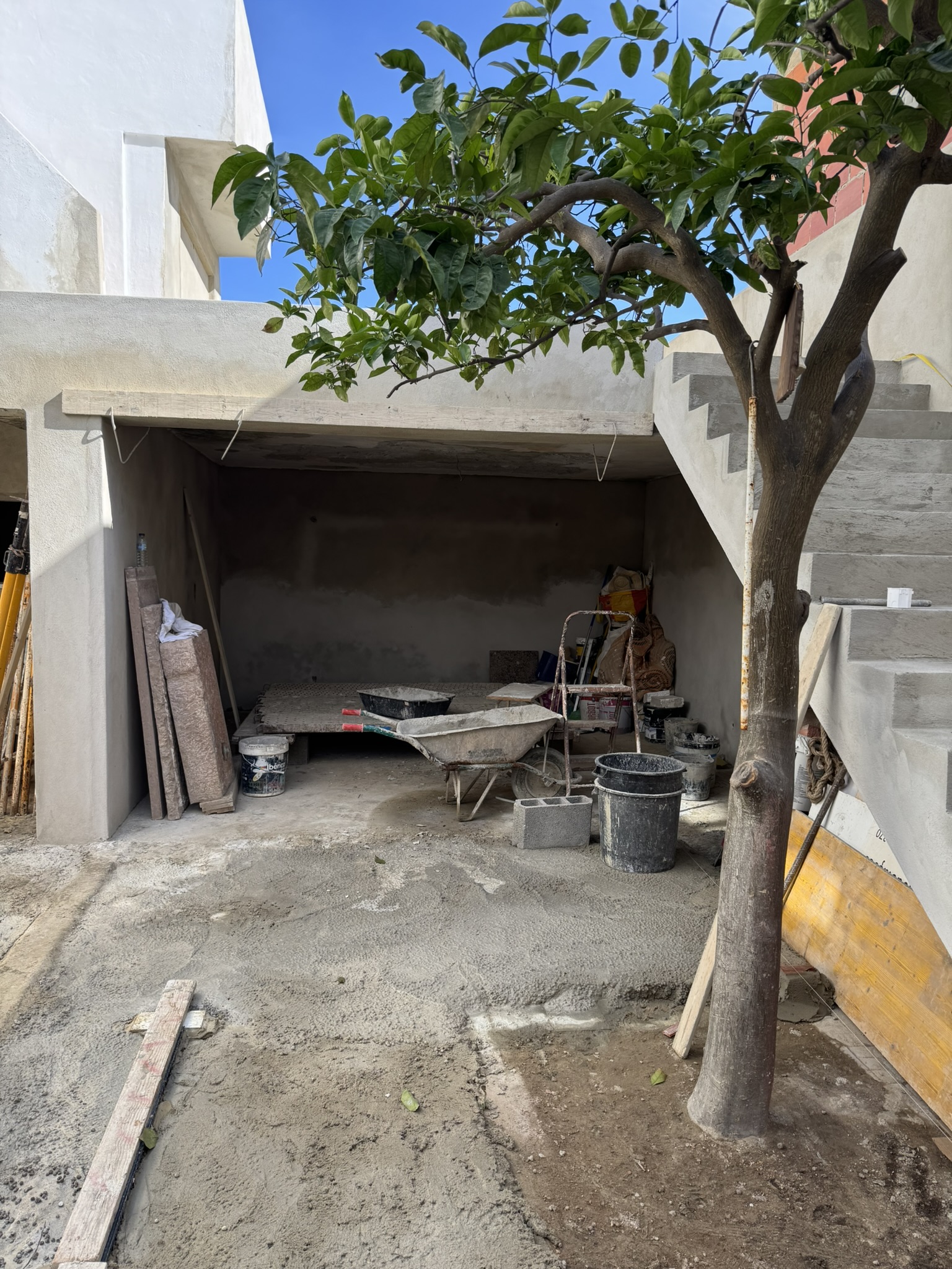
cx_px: 476
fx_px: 880
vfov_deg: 71.6
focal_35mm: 24
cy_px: 634
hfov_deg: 56.8
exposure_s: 1/900
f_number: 1.78
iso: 80
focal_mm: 6.76
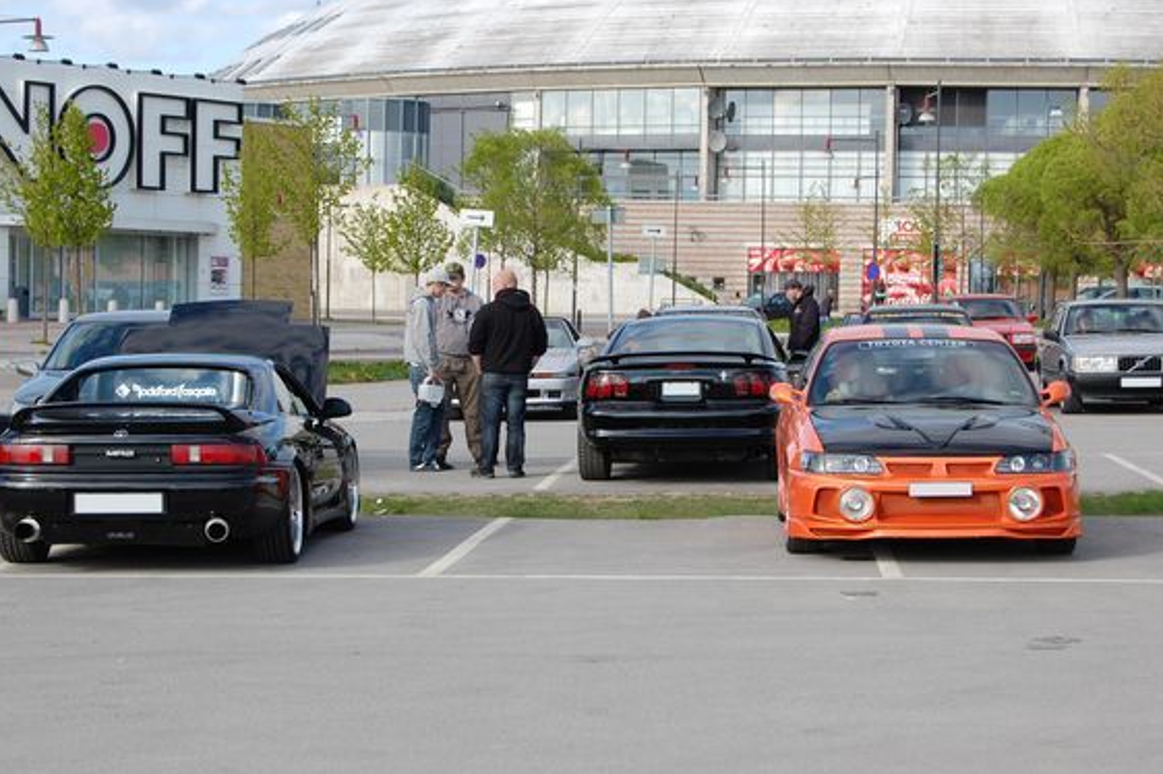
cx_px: 575
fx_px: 2647
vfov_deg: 16.6
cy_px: 422
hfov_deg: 24.8
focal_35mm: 82
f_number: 8
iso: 200
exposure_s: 1/250
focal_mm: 48
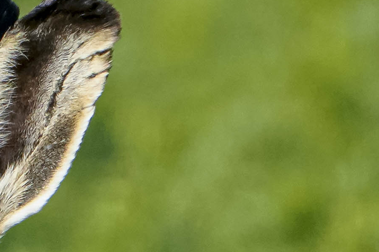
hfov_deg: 0.4
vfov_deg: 0.3
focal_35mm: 5071
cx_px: -33
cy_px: 419
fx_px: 53382
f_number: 11
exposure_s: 1/1250
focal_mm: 758
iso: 2000
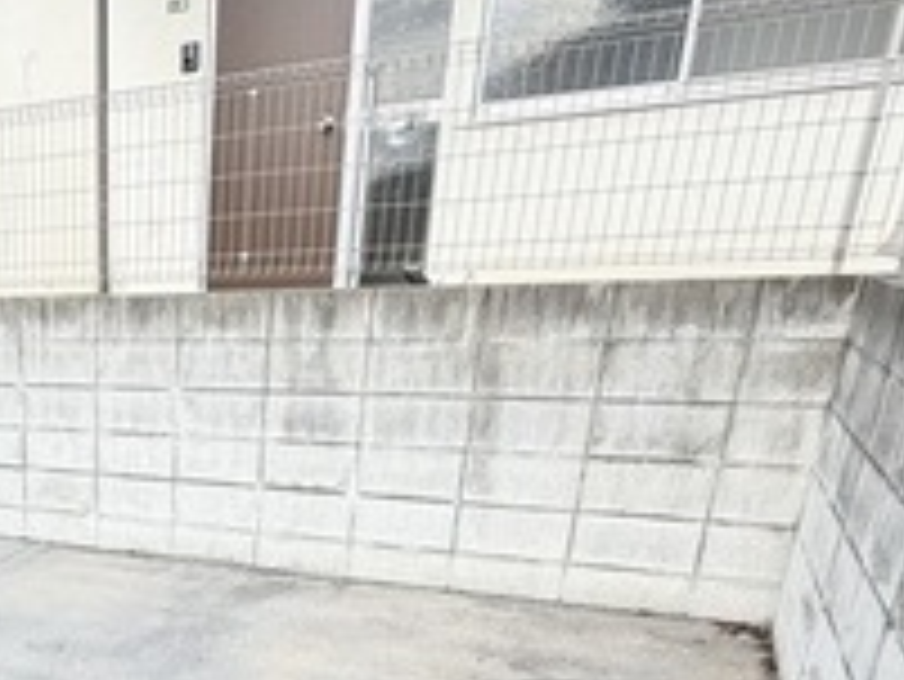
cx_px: -22
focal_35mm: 39
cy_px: 671
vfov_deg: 33.8
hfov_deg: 41.0
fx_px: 1019
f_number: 2.2
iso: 64
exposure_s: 1/427
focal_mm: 2.22
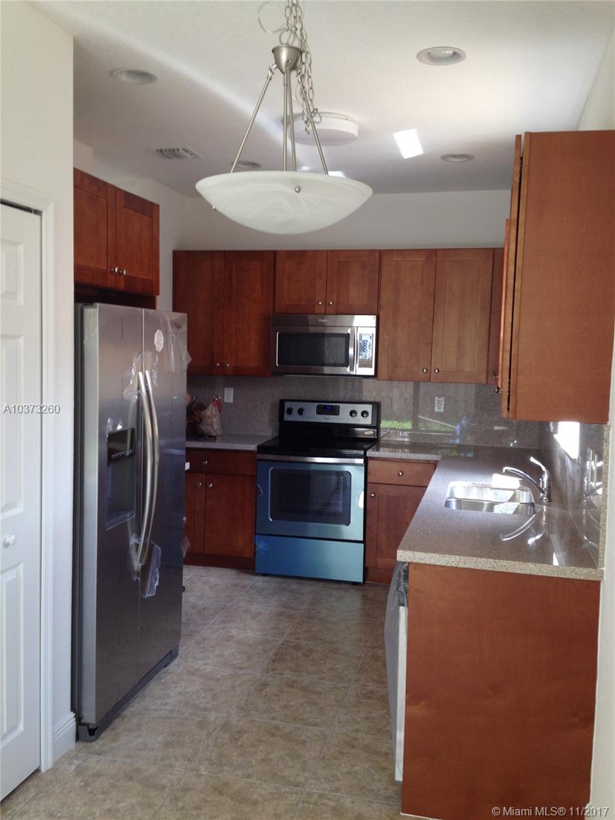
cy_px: 410
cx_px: 308
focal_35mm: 35
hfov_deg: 40.7
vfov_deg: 52.6
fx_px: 829
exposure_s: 1/48
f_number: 2.4
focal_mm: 4.28
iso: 50
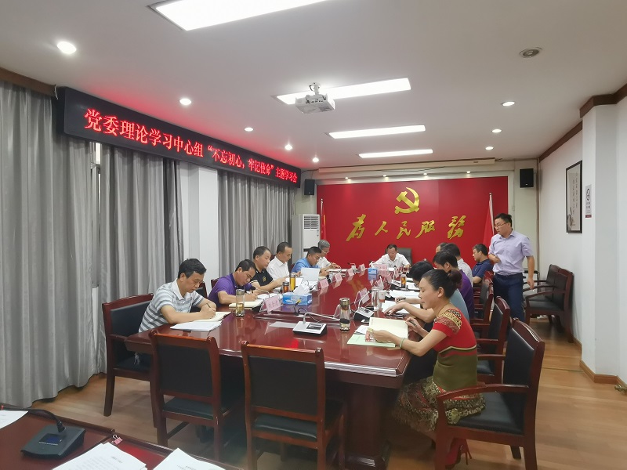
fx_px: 362
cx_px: 314
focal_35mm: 20
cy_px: 235
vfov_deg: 66.0
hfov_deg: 81.7
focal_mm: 2.26
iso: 320
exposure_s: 1/50
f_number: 2.2
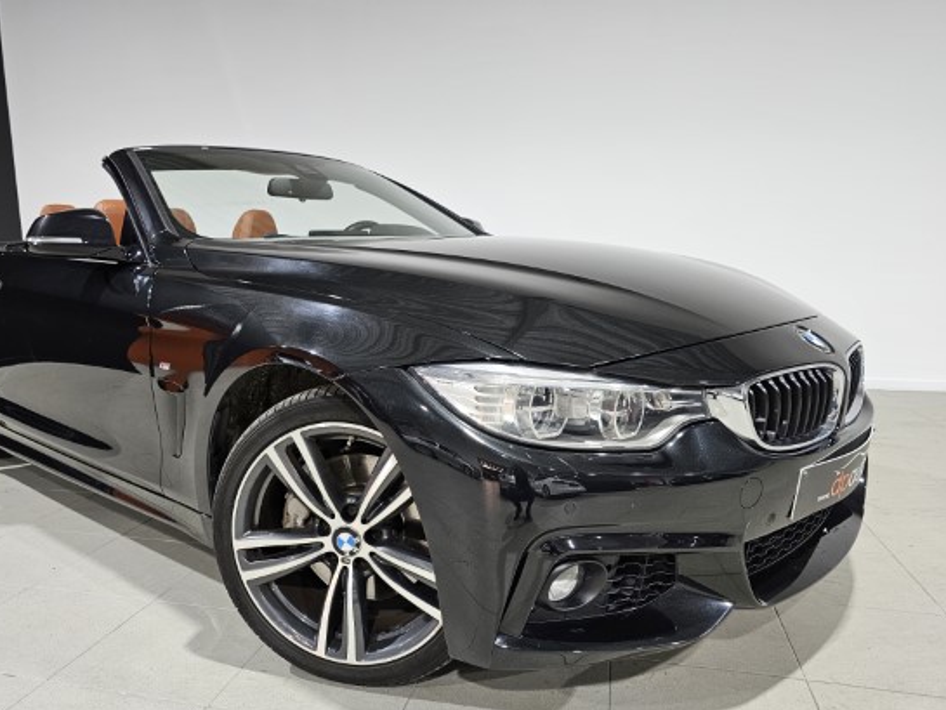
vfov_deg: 51.3
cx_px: 394
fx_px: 738
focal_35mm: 27
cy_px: 384
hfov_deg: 64.9
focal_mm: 6.3
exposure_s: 1/100
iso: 200
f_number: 1.7
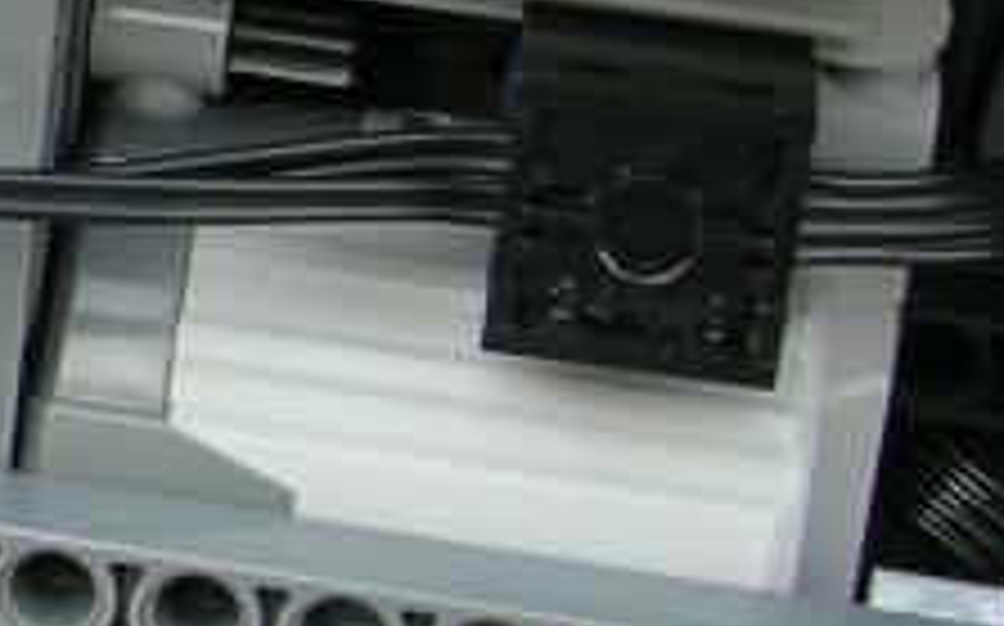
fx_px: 5058
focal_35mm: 185
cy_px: 36
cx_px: -918
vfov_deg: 7.1
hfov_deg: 10.5
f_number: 2.8
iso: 64
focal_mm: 7.8
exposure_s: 1/41.6
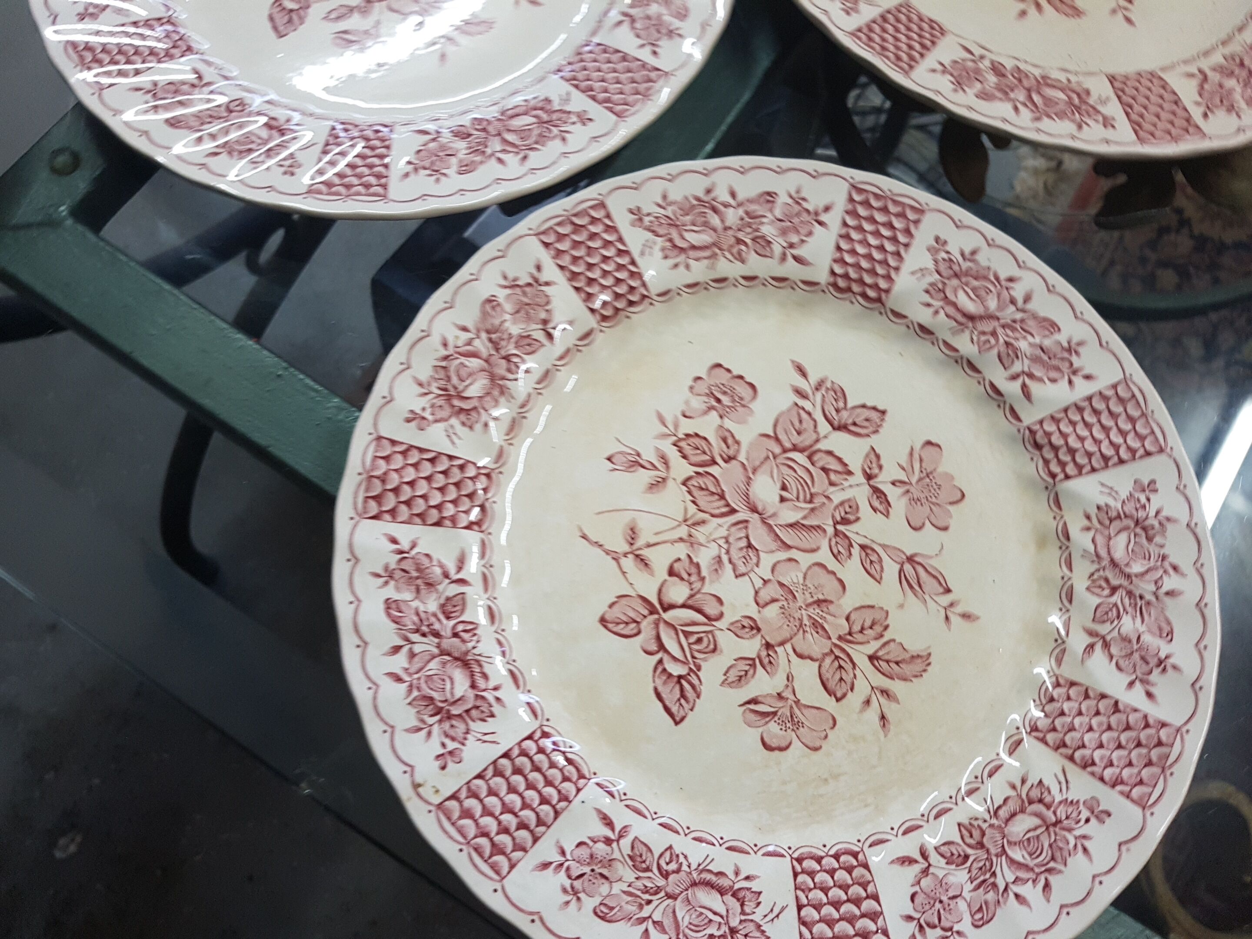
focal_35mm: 26
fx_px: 940
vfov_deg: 53.1
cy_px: 470
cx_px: 626
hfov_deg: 67.3
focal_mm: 4.2
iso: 200
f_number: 1.7
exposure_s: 1/25
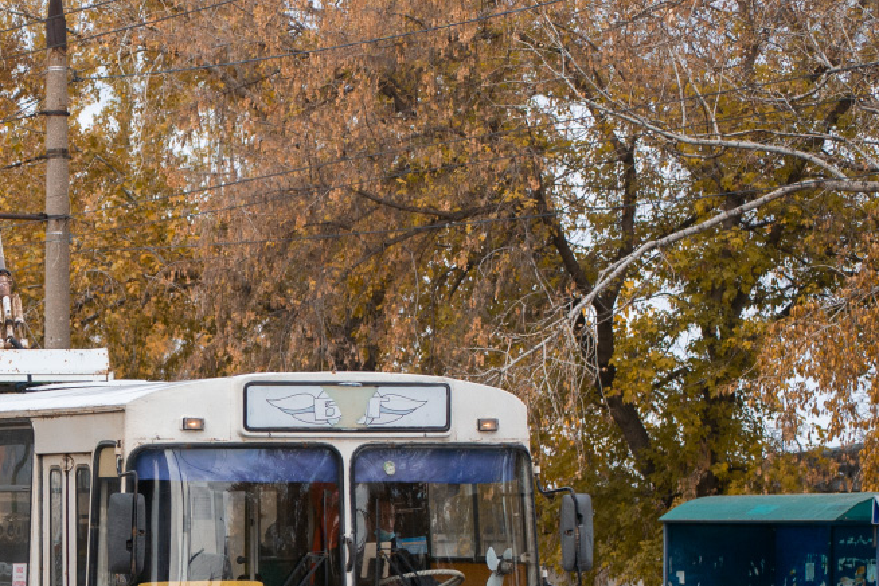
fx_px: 3881
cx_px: 188
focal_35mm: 159
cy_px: 450
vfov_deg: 8.6
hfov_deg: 12.9
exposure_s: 1/800
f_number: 4
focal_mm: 55
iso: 400
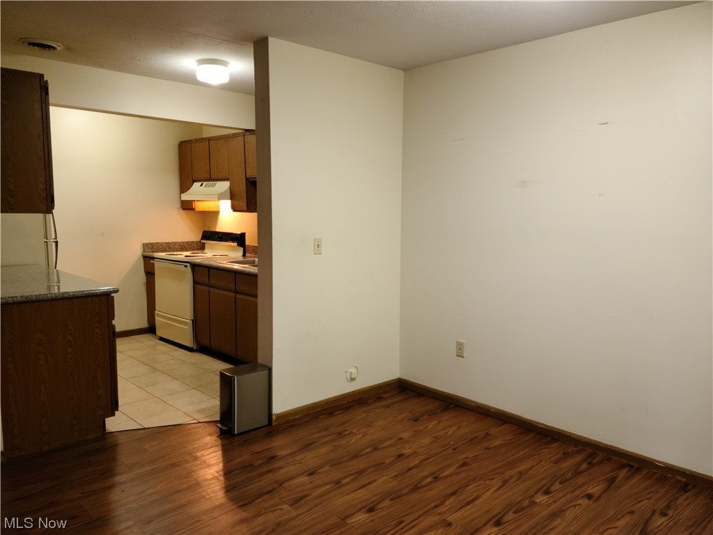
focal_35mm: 28
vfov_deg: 49.7
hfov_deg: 63.4
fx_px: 577
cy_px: 268
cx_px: 356
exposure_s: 1/40
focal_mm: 5.9
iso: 250
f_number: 2
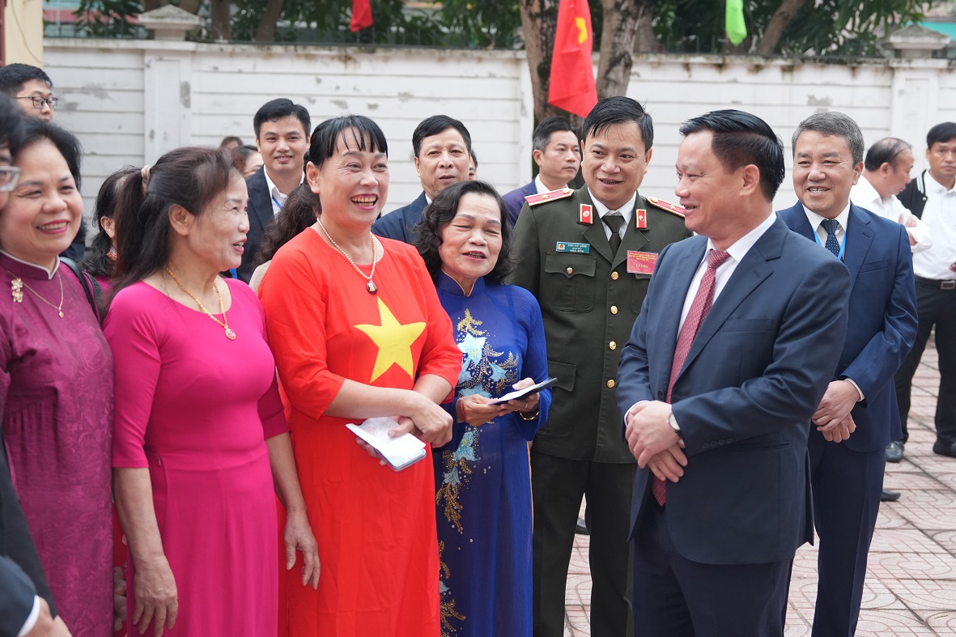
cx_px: 473
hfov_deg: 32.4
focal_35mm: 62
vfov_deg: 21.9
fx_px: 1646
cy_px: 320
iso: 640
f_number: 2.8
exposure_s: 1/125
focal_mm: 41
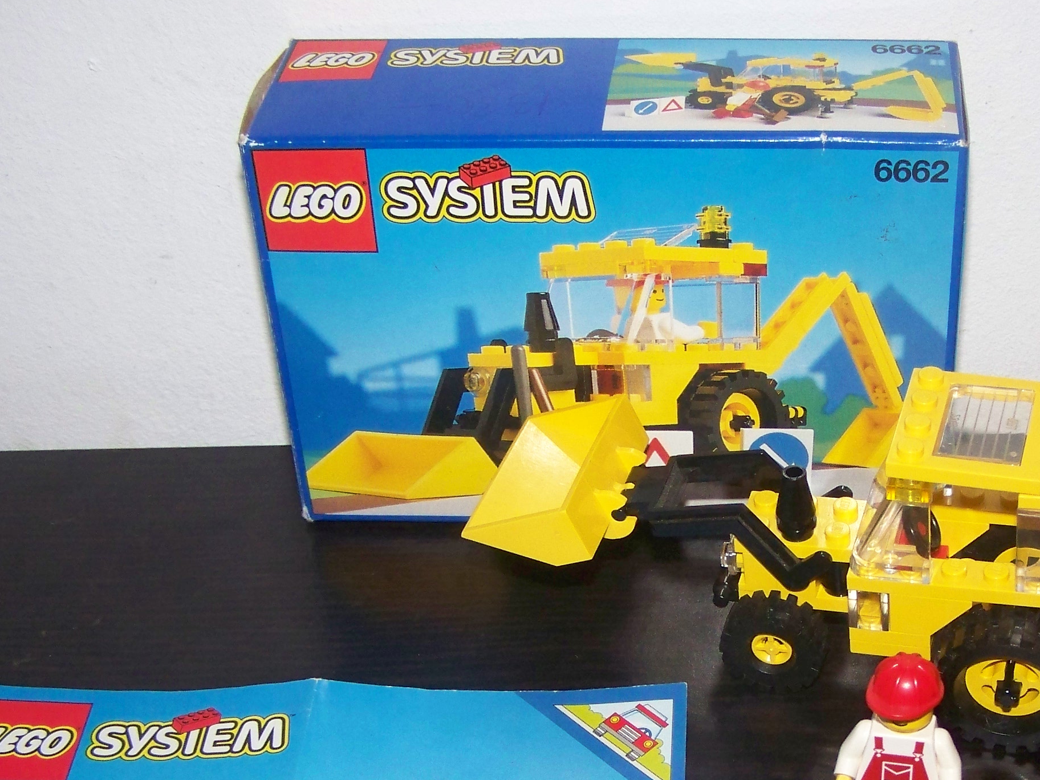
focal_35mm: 64
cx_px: 720
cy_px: 594
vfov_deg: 22.7
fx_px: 1923
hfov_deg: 30.0
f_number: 2.8
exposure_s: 1/30
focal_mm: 6.3
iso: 200
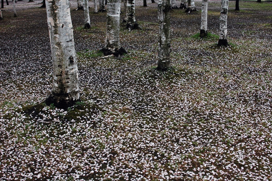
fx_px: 317
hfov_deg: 46.4
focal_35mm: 42
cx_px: 136
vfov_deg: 31.8
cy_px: 90
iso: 400
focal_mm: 28
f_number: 6.7
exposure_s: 1/180
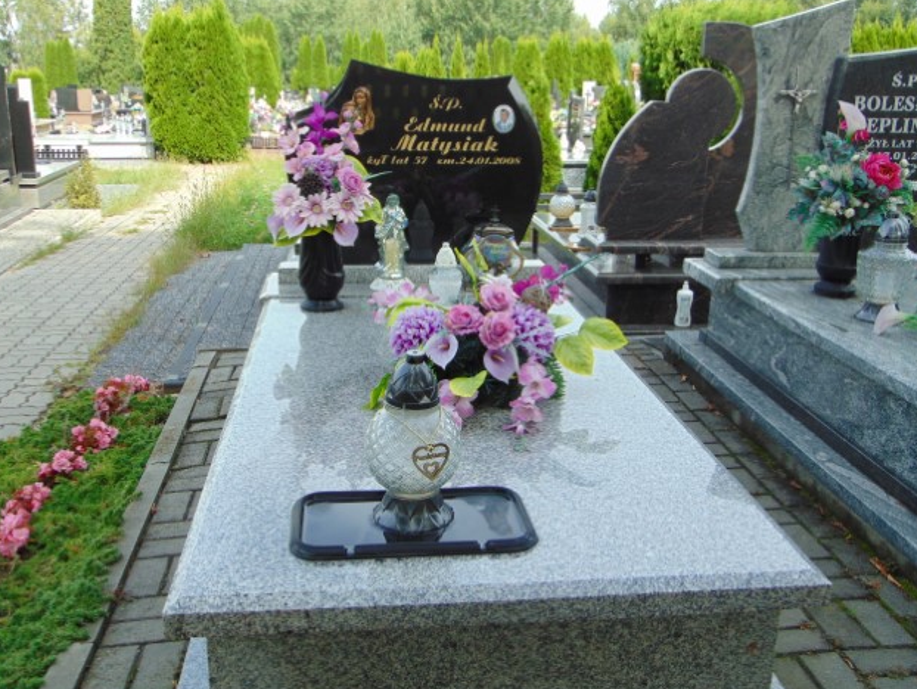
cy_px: 350
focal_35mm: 36
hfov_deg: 51.3
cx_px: 456
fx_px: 954
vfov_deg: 39.7
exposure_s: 1/320
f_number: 3.2
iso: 80
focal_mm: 6.3
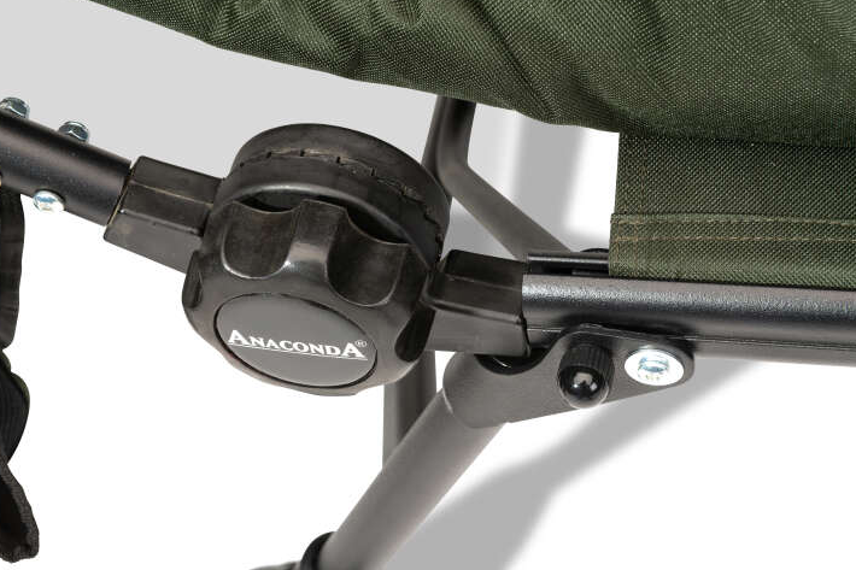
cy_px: 282
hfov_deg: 28.5
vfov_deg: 19.2
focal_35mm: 71
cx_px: 426
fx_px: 1688
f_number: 18
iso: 31
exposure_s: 1/160
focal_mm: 70
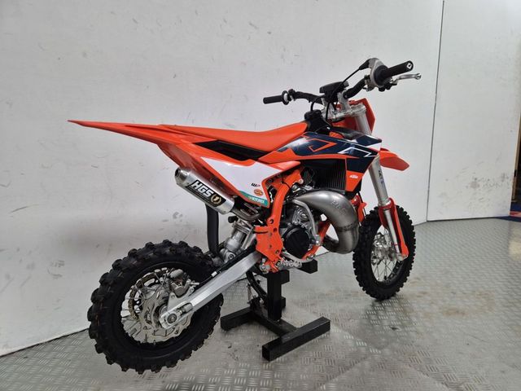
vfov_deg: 58.9
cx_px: 260
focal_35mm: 23
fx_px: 346
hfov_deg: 73.9
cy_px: 196
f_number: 1.8
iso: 250
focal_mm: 5.4
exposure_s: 1/100
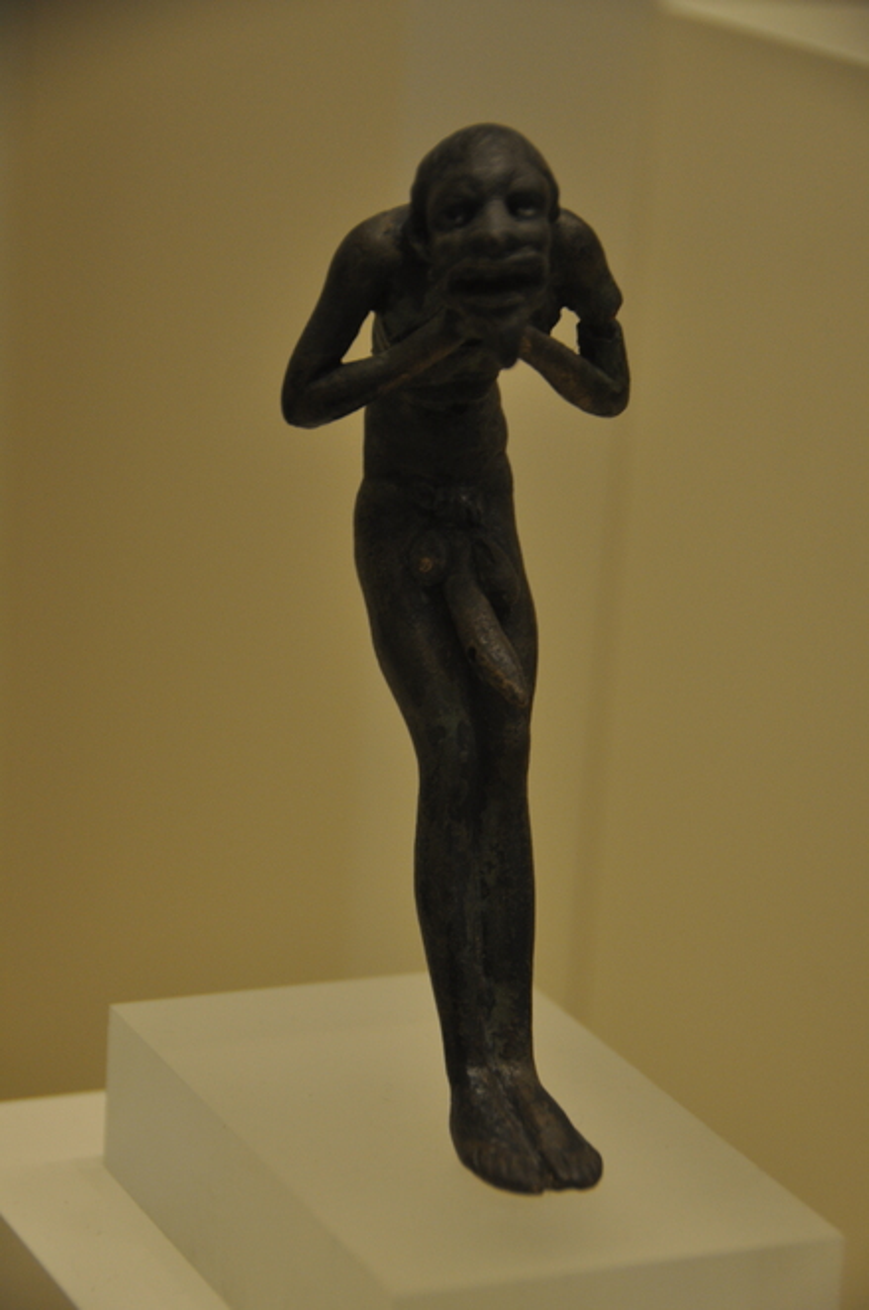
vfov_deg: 16.7
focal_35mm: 123
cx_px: 434
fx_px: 4470
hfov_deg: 11.1
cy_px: 655
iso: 500
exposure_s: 1/40
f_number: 5
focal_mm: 82
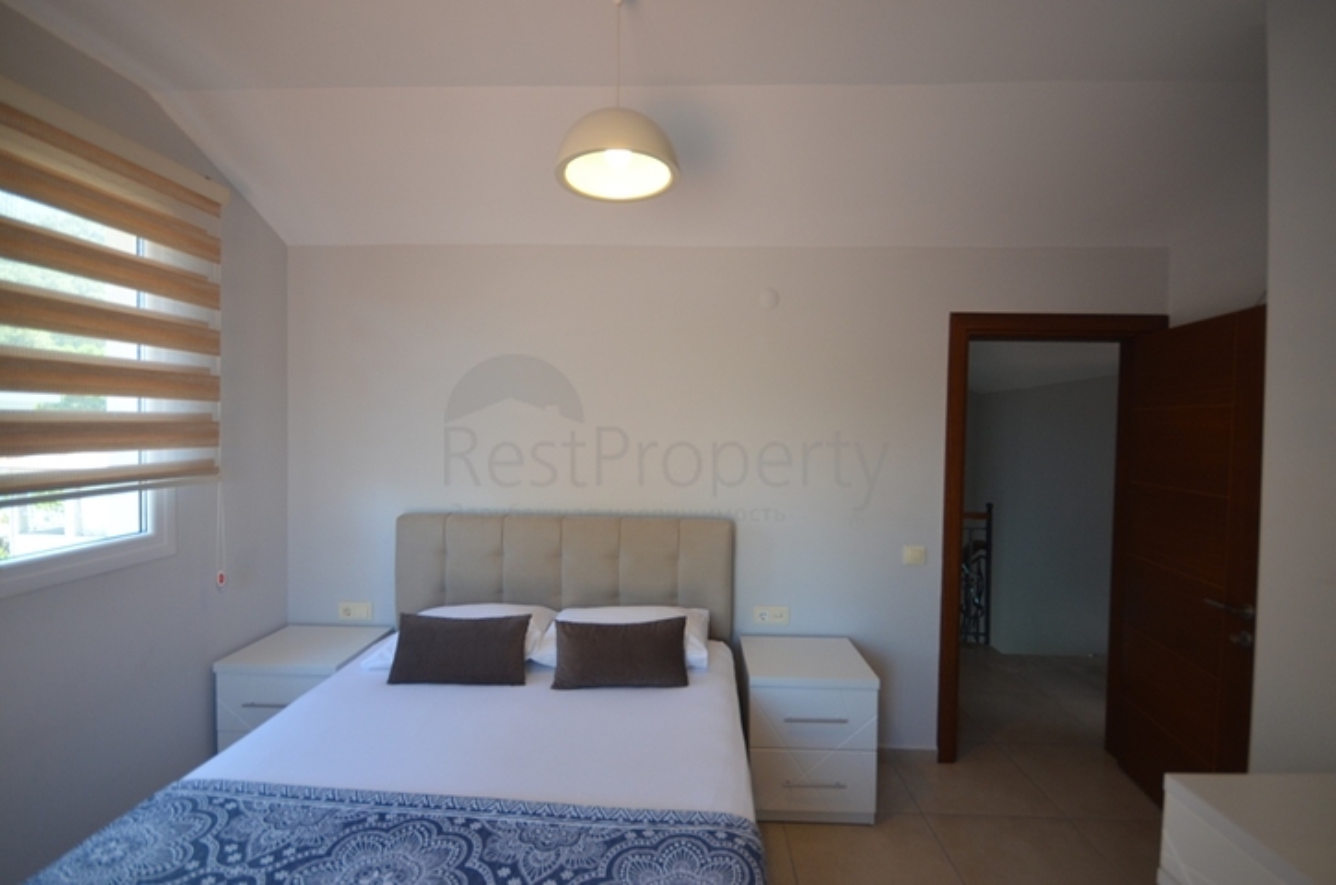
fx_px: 555
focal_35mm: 15
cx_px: 668
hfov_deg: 100.5
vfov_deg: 77.1
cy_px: 442
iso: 400
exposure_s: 1/100
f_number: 5
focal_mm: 10
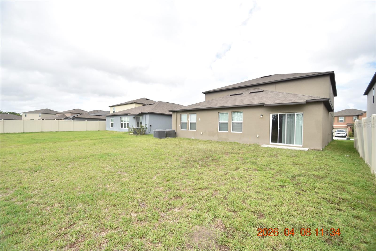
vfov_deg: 77.3
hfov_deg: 100.4
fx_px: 157
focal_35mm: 15
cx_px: 188
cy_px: 126
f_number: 3.5
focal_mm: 10
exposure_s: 1/4000
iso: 800
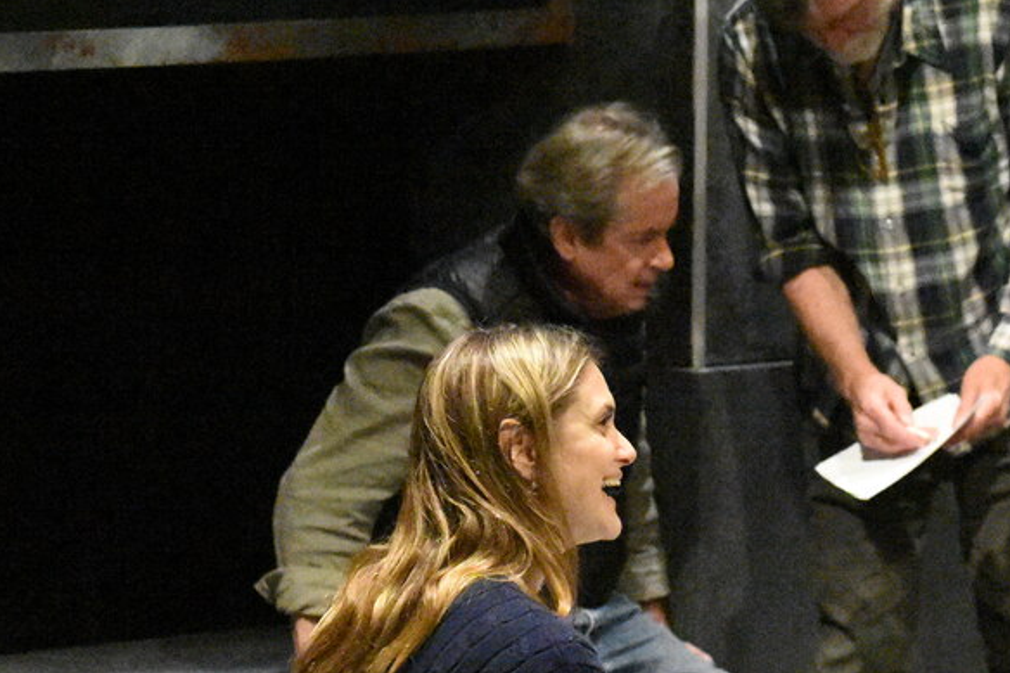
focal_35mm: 316
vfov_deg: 4.3
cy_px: 490
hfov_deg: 6.5
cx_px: 903
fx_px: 8863
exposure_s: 1/800
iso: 25600
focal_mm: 82
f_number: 4.8
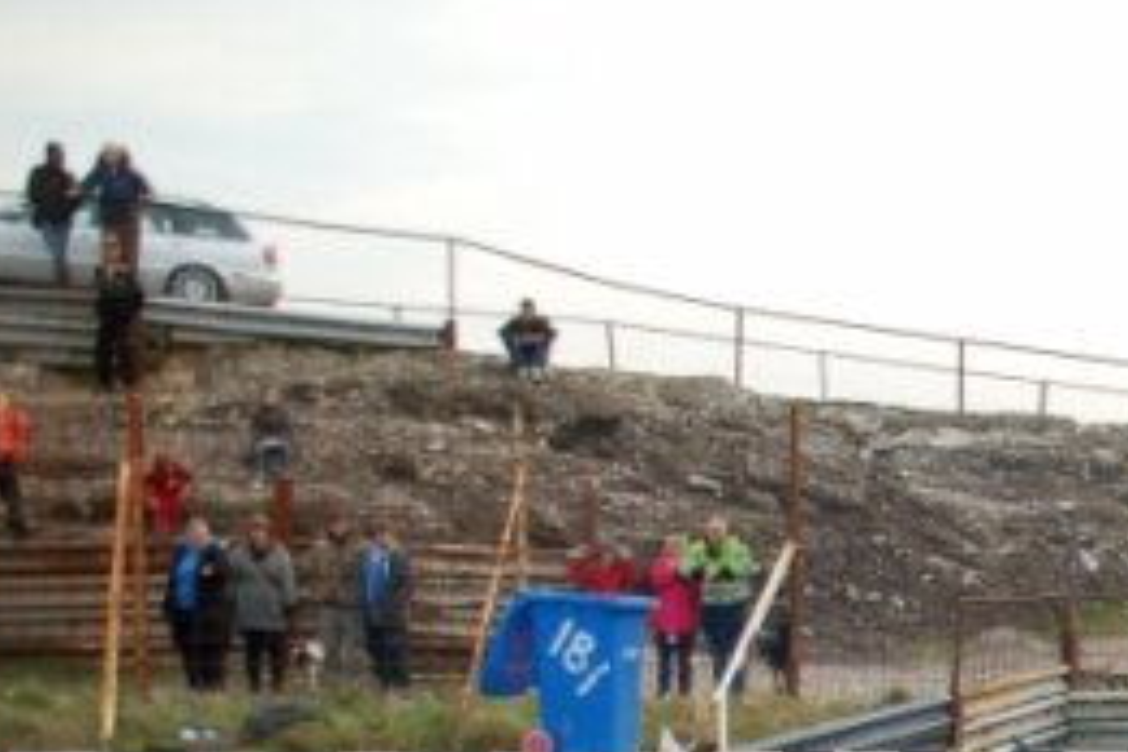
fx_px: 2538
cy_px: 899
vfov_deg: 16.2
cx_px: 1327
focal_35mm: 81
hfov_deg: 23.1
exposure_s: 1/800
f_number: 4
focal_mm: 22
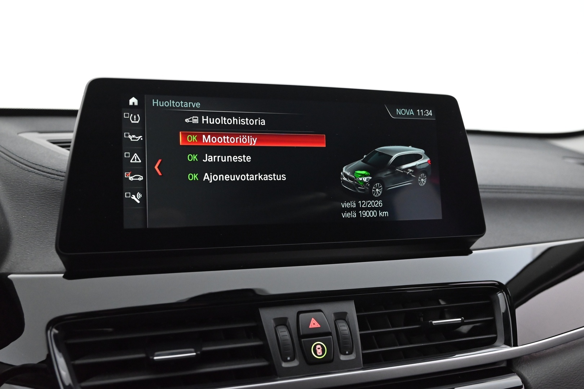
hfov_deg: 58.0
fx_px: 527
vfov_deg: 40.5
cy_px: 194
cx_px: 292
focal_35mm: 32
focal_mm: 32.5
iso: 4500
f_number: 4.8
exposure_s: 1/60
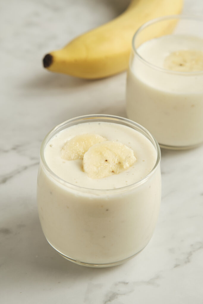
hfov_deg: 13.0
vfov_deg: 19.5
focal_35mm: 105
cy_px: 152
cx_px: 102
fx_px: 888
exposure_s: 1/250
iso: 160
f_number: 8
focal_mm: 70
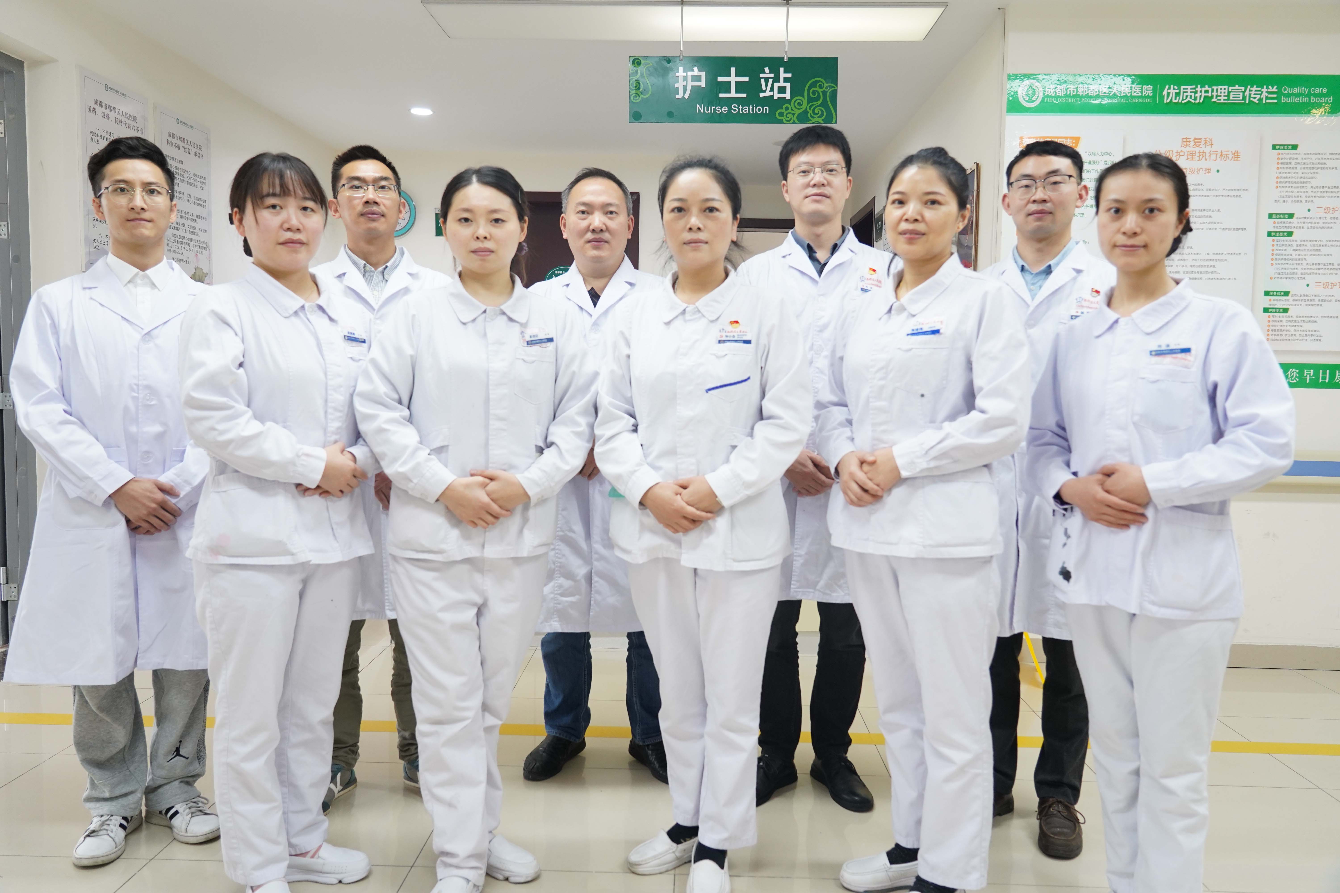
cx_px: 670
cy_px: 446
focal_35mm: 26
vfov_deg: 49.6
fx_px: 968
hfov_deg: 69.4
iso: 2000
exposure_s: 1/80
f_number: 4
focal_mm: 26
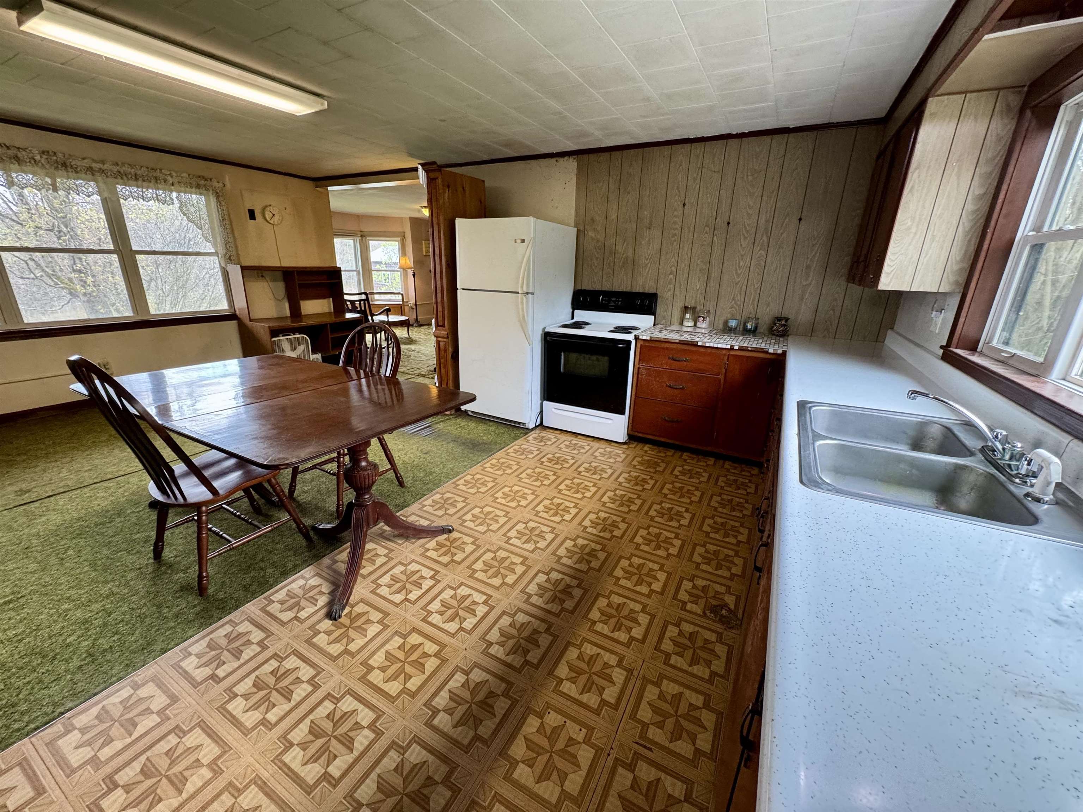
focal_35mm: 14
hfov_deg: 102.1
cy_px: 406
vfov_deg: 85.7
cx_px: 542
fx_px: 438
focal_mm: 2.22
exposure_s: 1/120
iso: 250
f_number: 2.2
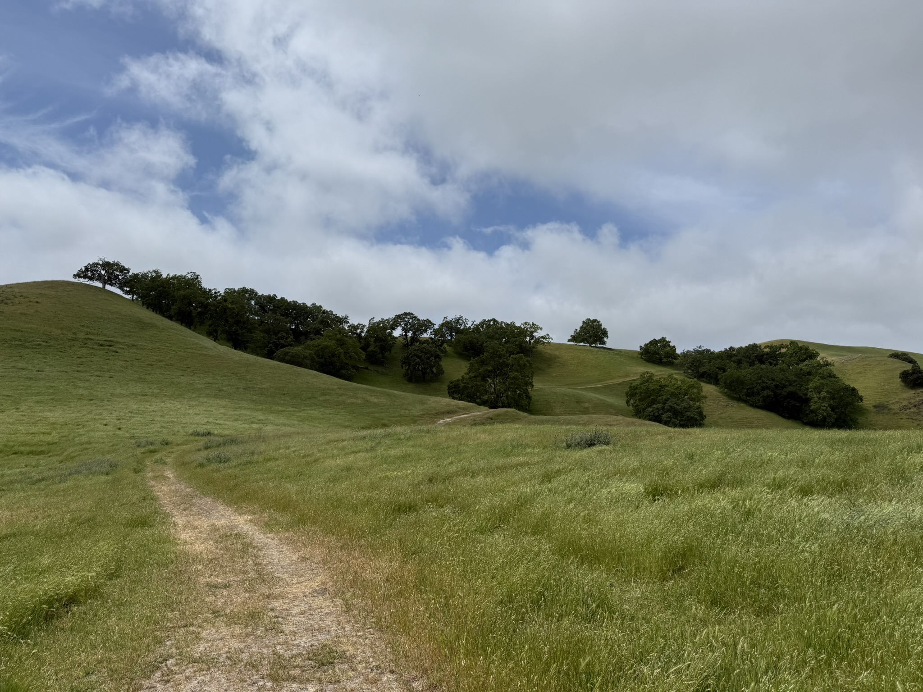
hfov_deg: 71.6
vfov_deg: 56.8
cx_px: 462
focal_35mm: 24
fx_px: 640
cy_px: 346
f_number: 1.78
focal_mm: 6.76
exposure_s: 1/9091
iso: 80
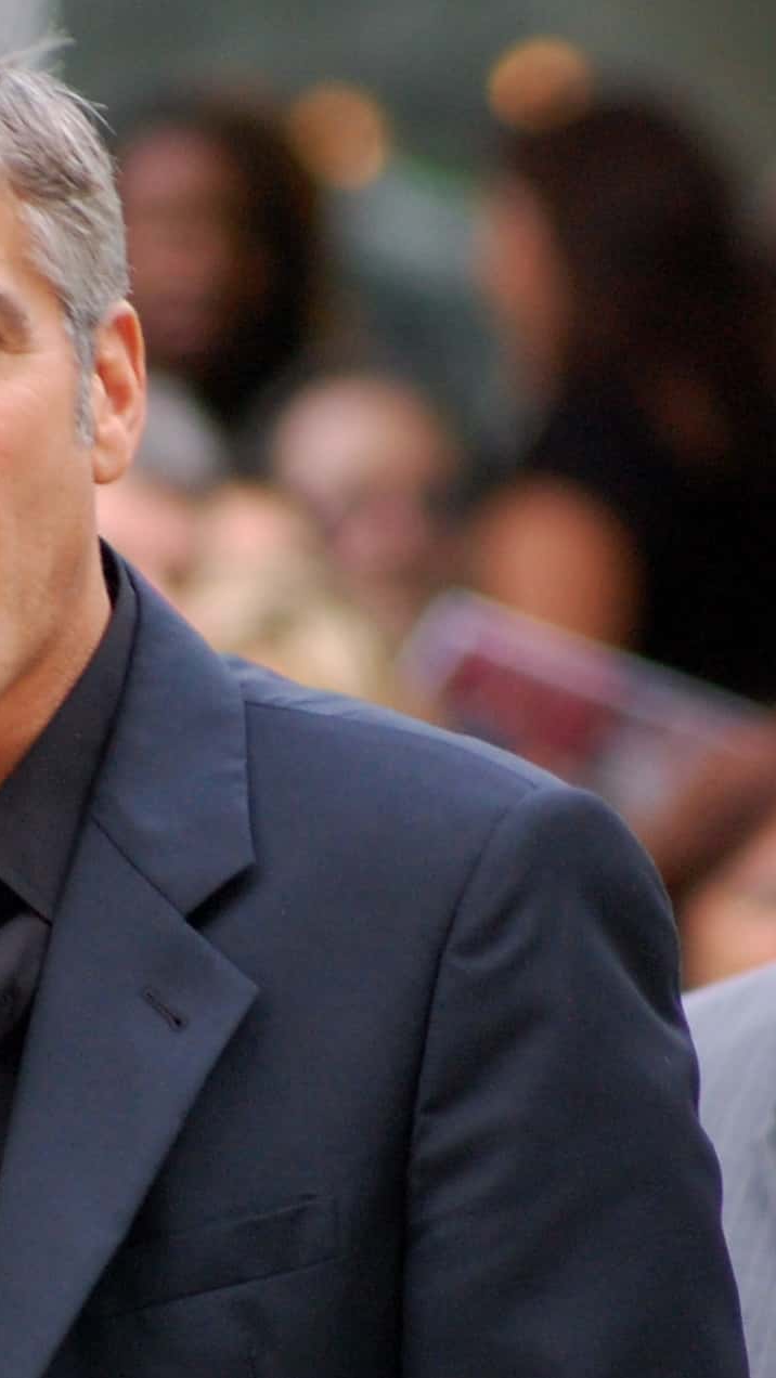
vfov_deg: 3.0
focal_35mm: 710
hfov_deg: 1.7
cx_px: -57
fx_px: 25958
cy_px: 690
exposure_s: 1/200
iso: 800
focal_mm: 300
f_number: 5.6
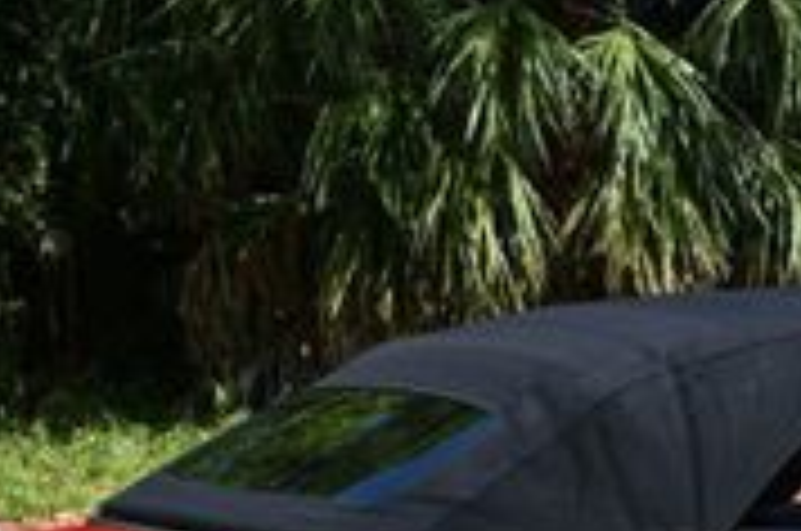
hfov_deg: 9.9
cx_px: 882
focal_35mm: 205
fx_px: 4553
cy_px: 436
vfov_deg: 6.7
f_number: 8
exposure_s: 1/250
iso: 100
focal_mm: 38
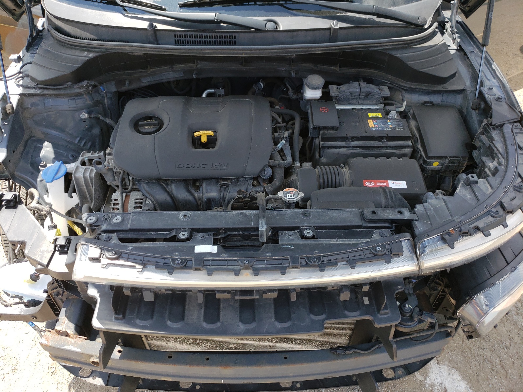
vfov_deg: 53.1
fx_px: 393
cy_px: 196
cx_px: 262
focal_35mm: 26
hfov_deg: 67.3
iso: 50
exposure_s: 1/833
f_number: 1.5
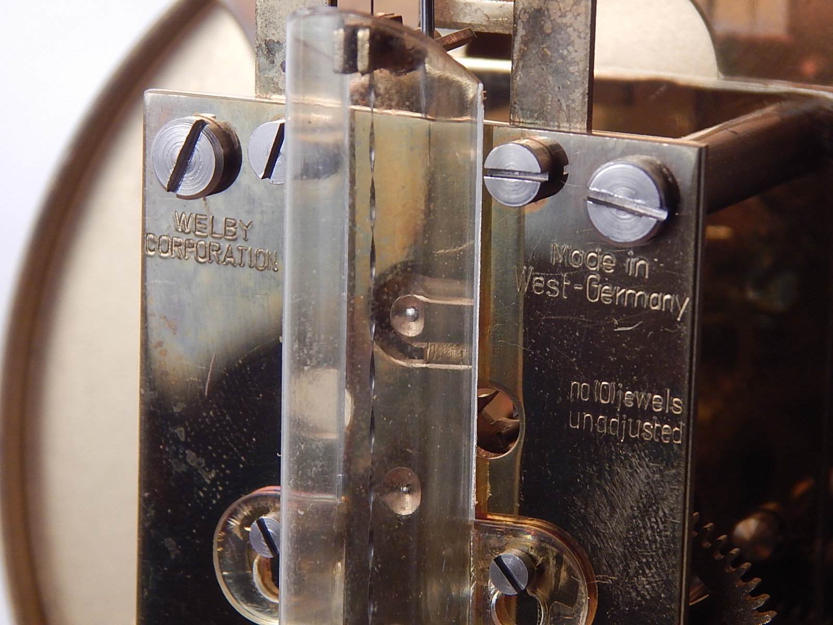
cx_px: 416
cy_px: 312
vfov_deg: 11.3
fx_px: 3152
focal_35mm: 131
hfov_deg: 15.1
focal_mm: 23.4
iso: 250
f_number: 4.8
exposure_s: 1/30
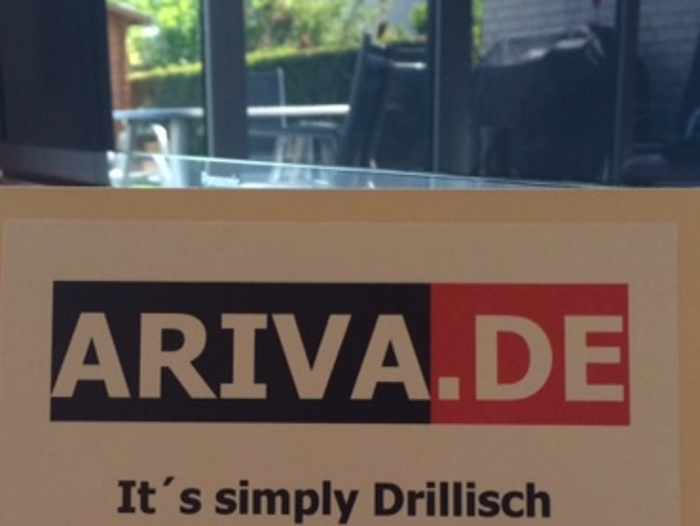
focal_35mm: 52
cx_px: 311
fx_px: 1052
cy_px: 382
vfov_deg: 27.7
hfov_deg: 36.8
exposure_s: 1/30
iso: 64
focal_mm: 4.12
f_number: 2.2
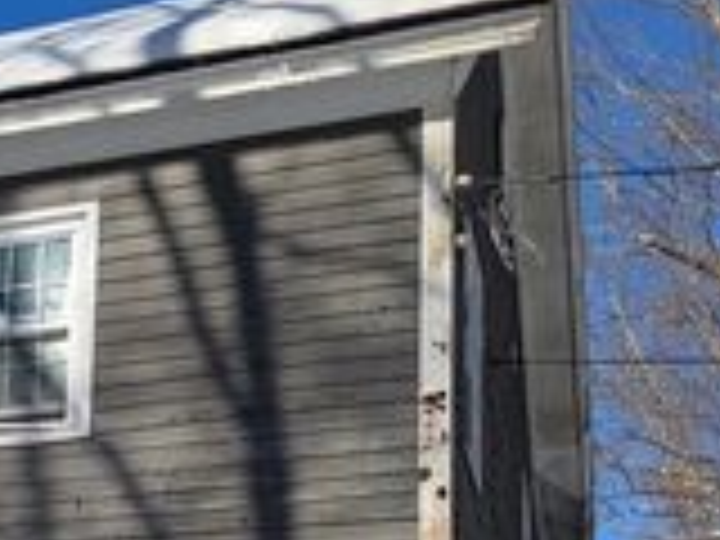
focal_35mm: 78
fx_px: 1622
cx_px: -32
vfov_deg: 17.6
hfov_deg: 23.7
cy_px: 718
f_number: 1.89
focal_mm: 5.43
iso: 42
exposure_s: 1/2632
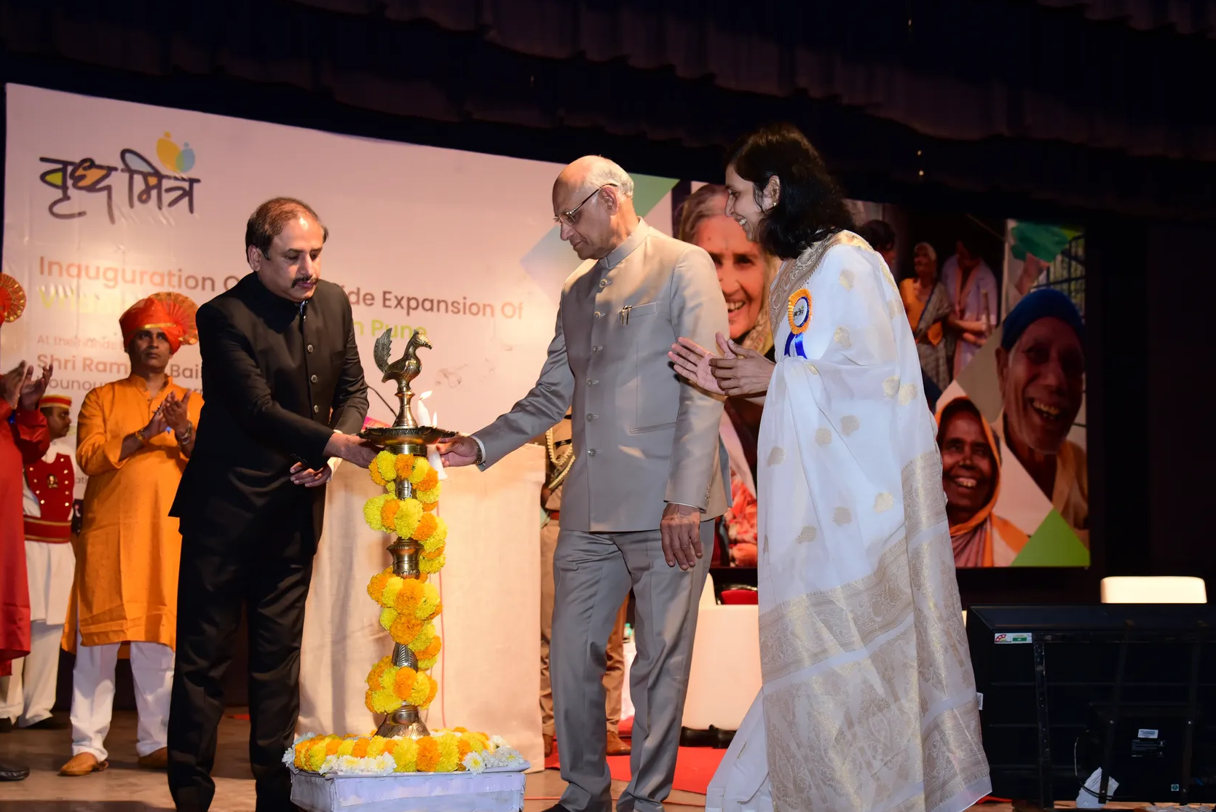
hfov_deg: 42.7
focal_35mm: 46
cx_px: 576
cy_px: 452
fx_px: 1554
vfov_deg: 29.3
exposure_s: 1/100
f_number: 5
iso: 1250
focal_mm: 40
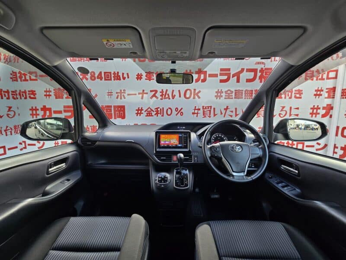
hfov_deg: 106.2
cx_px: 173
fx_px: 130
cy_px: 130
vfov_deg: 89.9
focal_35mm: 13
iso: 80
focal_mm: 2.2
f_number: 2.2
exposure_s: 1/50
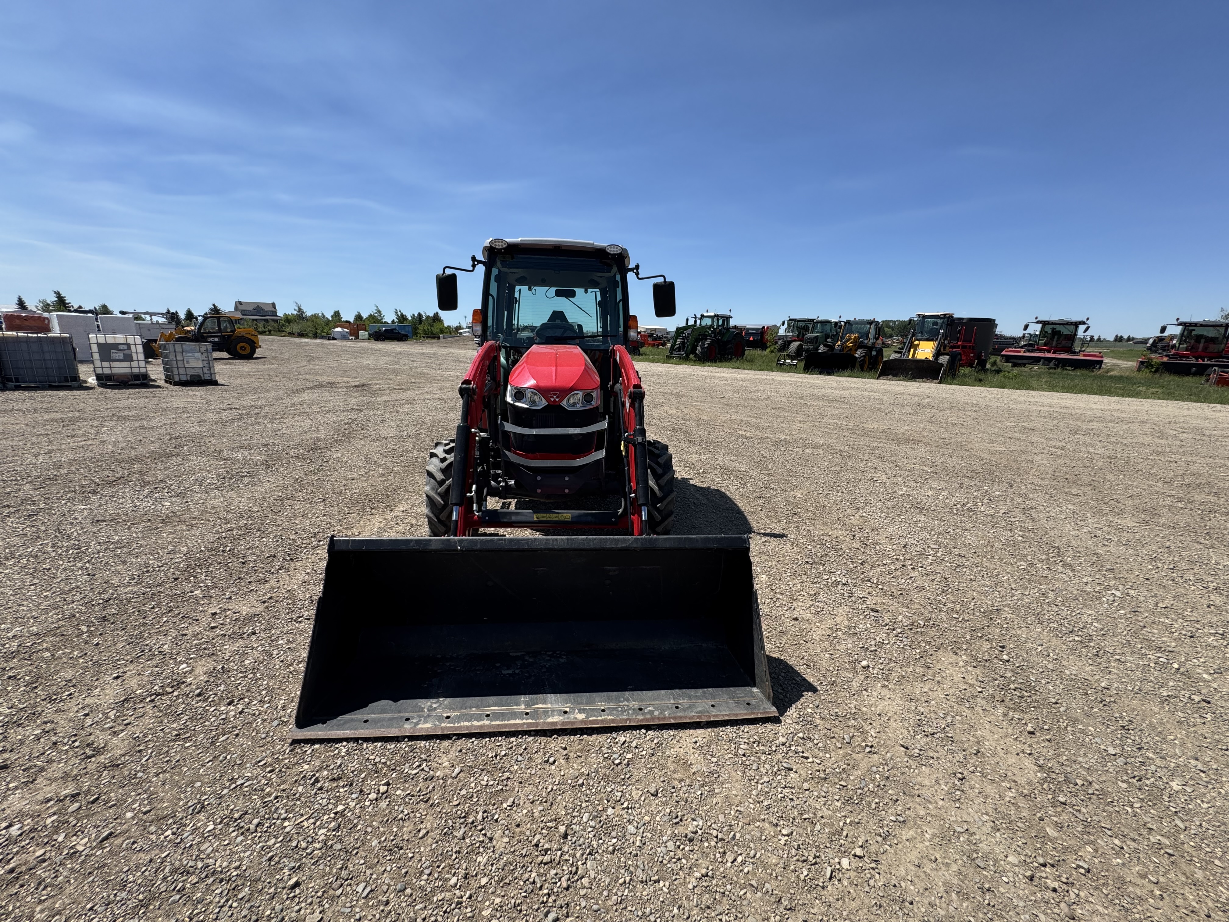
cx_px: 614
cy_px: 461
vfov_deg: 85.7
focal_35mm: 14
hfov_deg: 102.1
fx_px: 497
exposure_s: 1/1536
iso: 50
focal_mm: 2.22
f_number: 2.2
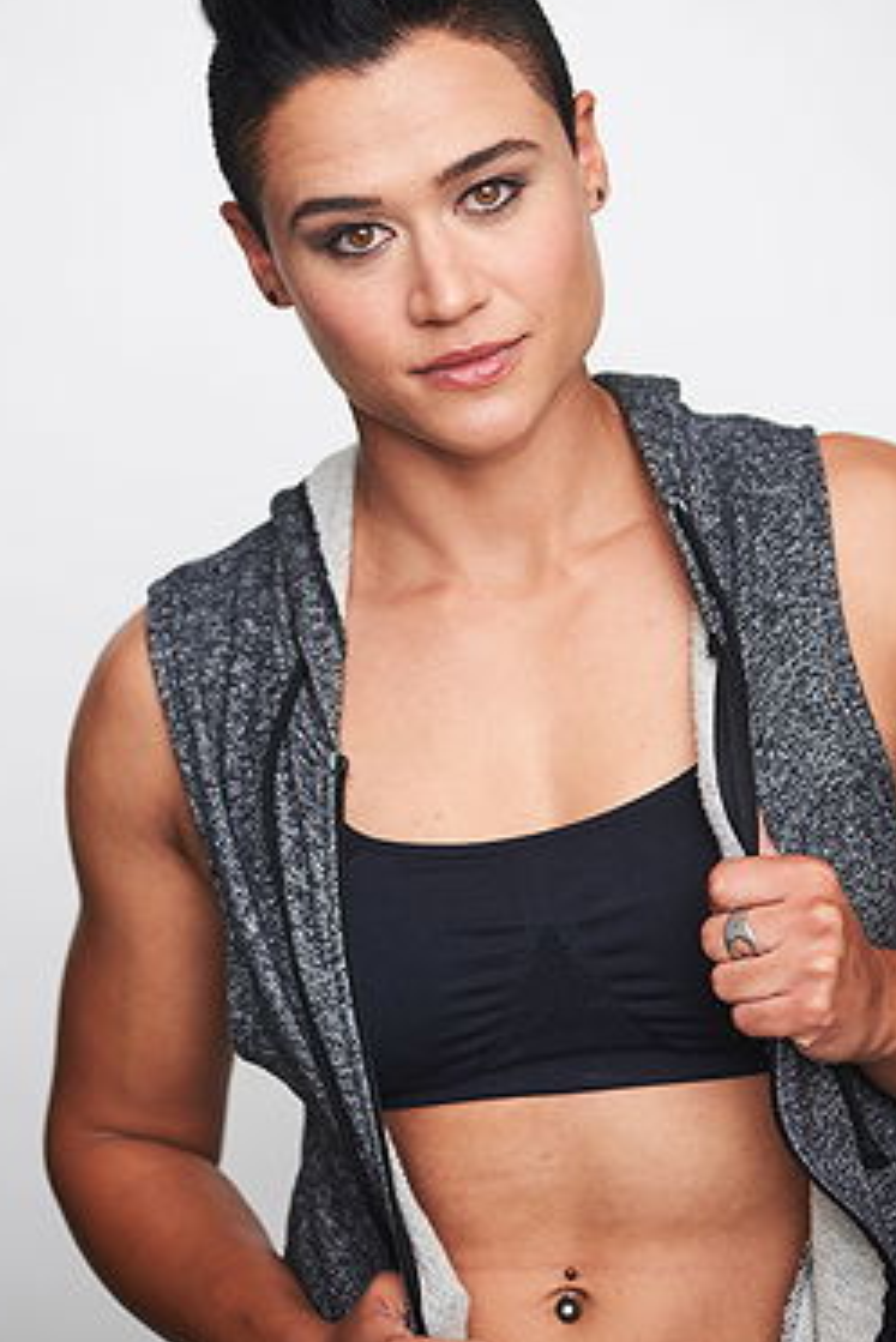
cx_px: 453
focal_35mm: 118
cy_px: 639
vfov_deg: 17.3
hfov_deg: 11.6
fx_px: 4401
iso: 200
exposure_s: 1/125
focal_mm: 105
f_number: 4.5
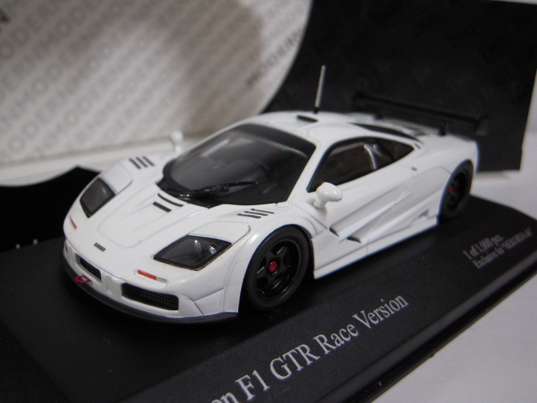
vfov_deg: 38.7
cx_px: 268
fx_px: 574
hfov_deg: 50.1
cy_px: 202
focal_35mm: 37
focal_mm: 6.5
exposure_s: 1/30
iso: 200
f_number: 3
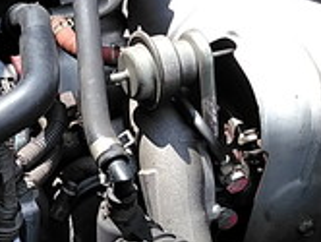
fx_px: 966
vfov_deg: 14.3
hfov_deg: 18.5
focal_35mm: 104
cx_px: 19
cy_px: 151
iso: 60
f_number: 2.2
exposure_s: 1/289
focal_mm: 3.46
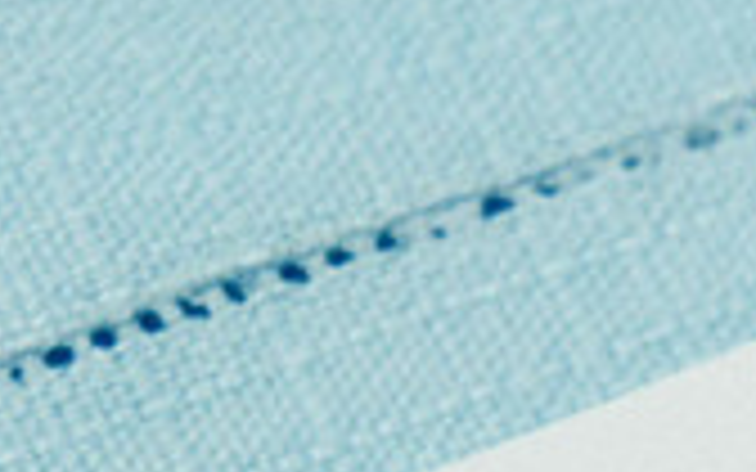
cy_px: 1461
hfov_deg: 3.4
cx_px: 1976
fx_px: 12465
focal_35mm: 605
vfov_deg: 2.2
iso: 1000
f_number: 5
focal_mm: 55
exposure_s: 1/160
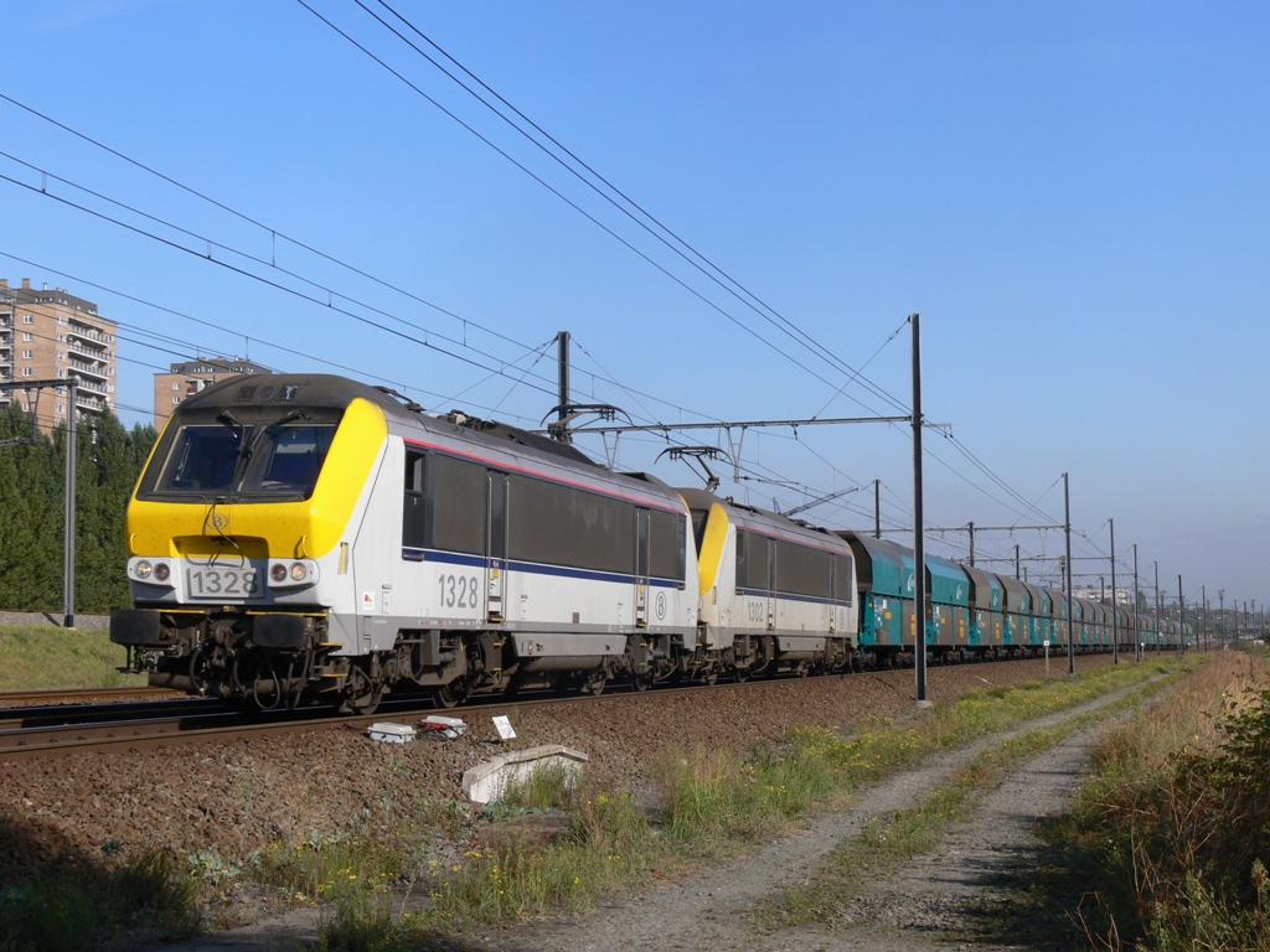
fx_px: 2055
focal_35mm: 56
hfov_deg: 34.3
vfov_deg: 26.1
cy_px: 476
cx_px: 635
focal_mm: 11.8
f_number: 5
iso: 100
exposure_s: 1/800
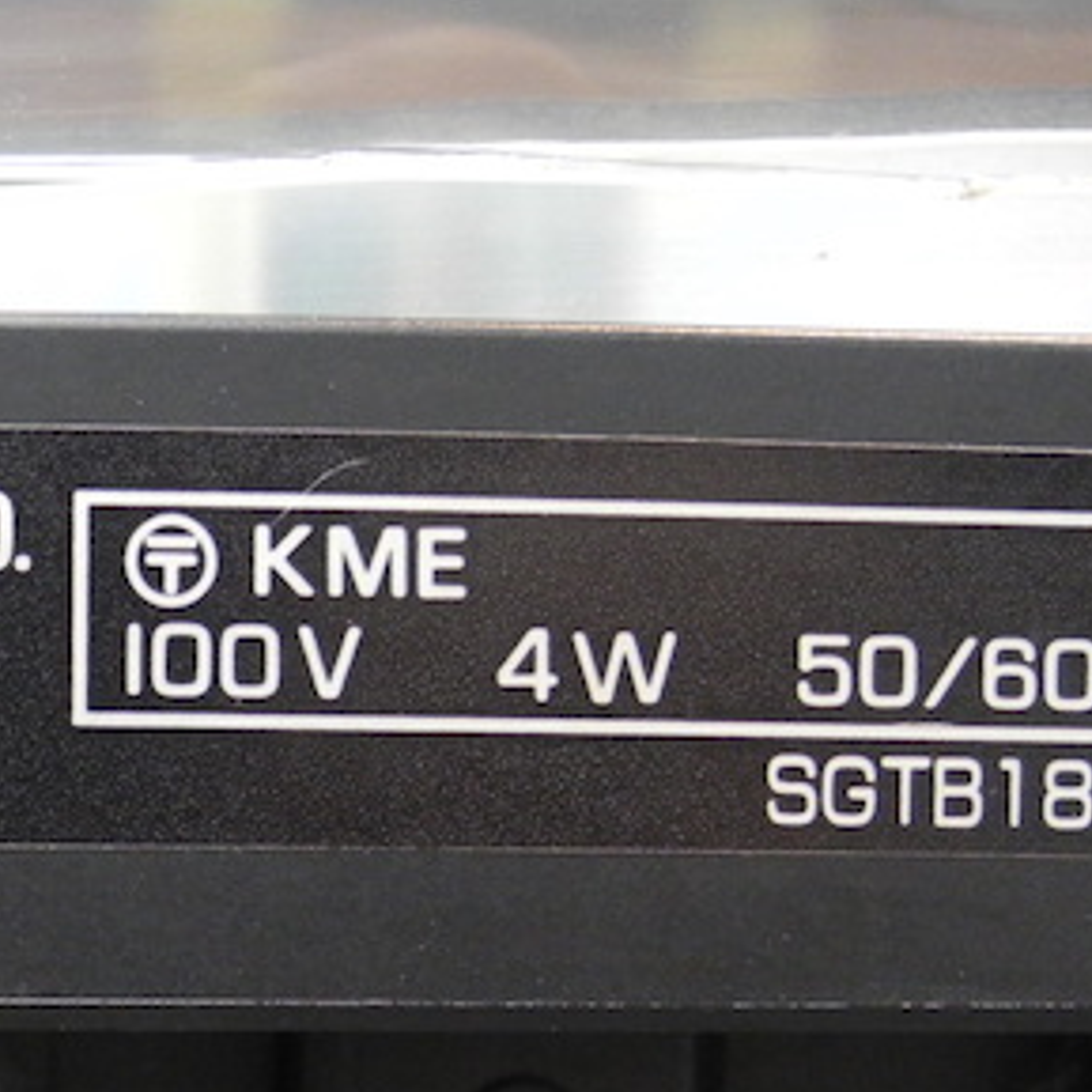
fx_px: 3141
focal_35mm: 88
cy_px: 1077
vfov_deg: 19.2
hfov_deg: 18.8
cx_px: -185
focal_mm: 6.4
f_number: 2.8
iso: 400
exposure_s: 1/20.4
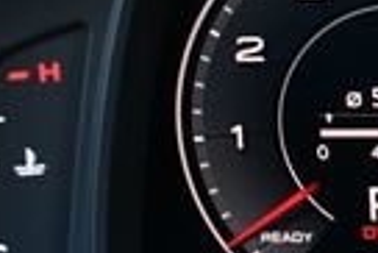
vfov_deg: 6.7
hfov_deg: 9.3
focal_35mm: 207
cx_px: 778
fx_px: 2176
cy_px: 139
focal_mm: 22
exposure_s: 1/125
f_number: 3.8
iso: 800
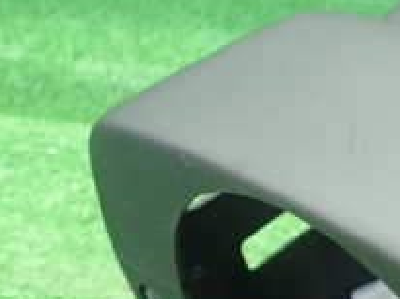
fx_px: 1015
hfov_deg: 20.5
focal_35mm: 88
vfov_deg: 16.4
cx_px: 505
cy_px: 297
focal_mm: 5.5
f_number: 2.3
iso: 800
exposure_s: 1/100
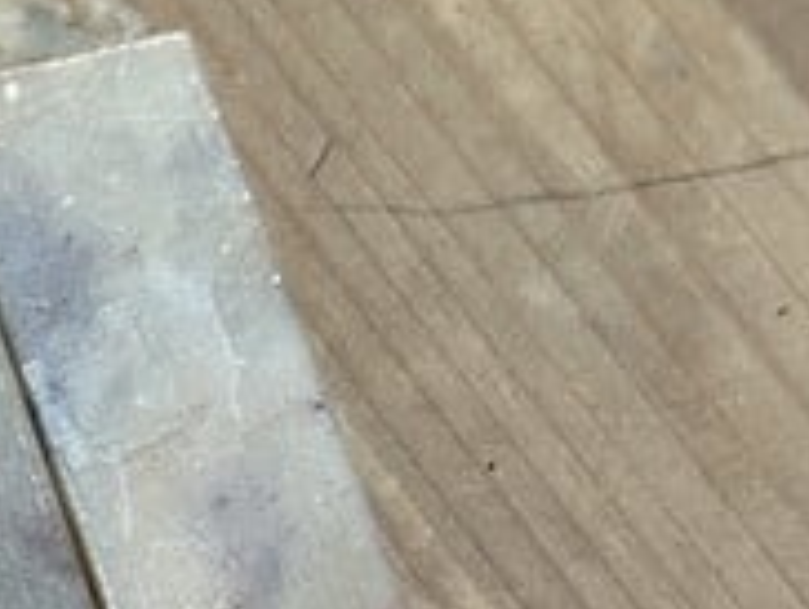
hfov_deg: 10.6
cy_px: 982
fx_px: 4002
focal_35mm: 171
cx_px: -822
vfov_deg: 8.5
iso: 250
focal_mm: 5.7
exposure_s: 1/60
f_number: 1.5
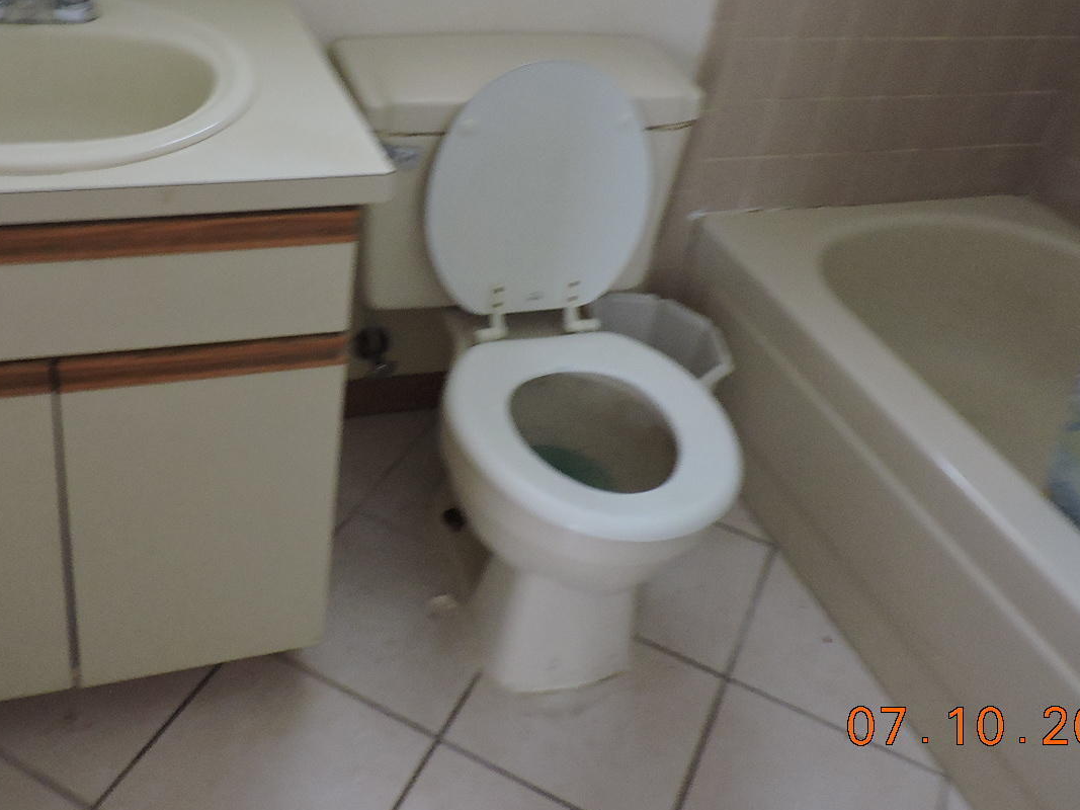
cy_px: 250
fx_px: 1123
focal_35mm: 36
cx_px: 440
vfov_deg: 39.0
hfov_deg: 51.1
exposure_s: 1/8
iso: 400
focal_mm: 4.3
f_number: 3
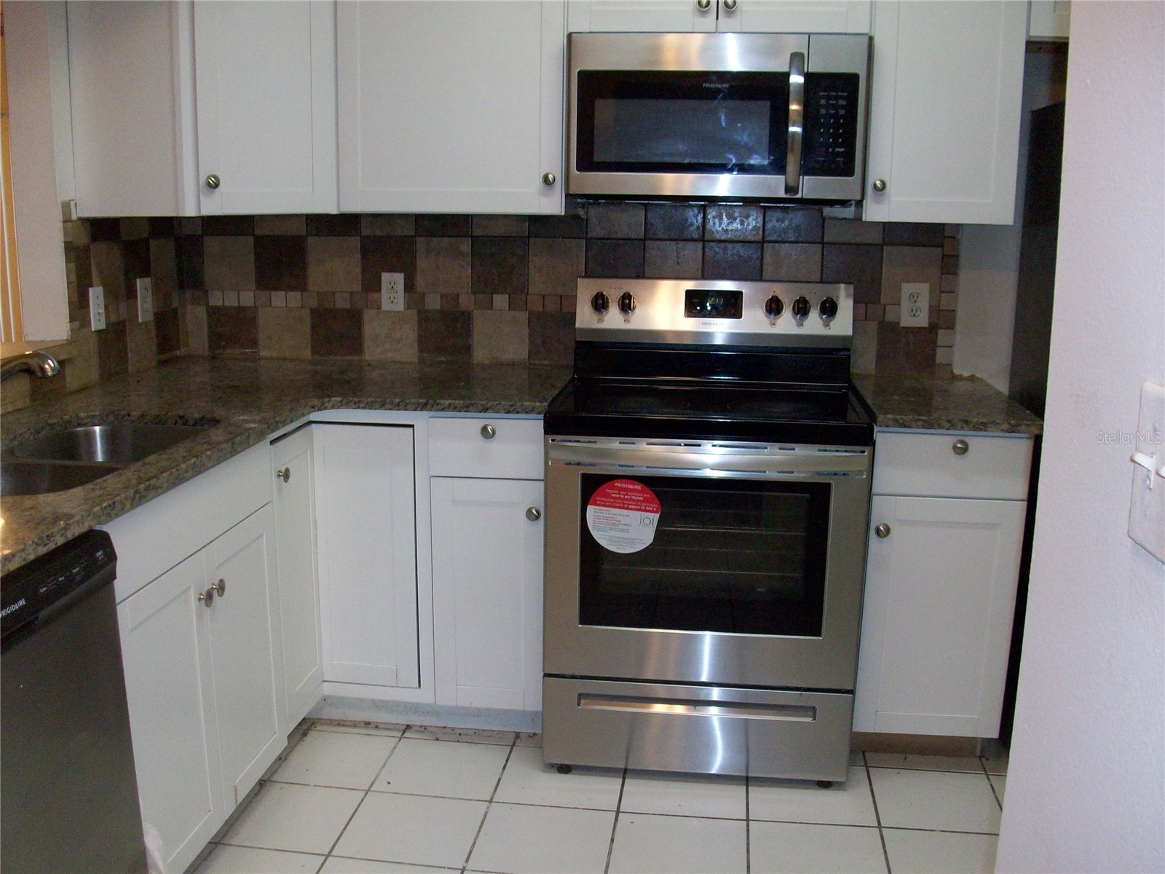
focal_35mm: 34
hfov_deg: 54.0
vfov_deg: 41.8
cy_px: 437
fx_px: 1144
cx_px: 582
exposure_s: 1/60
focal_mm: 5.7
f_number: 2.8
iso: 160
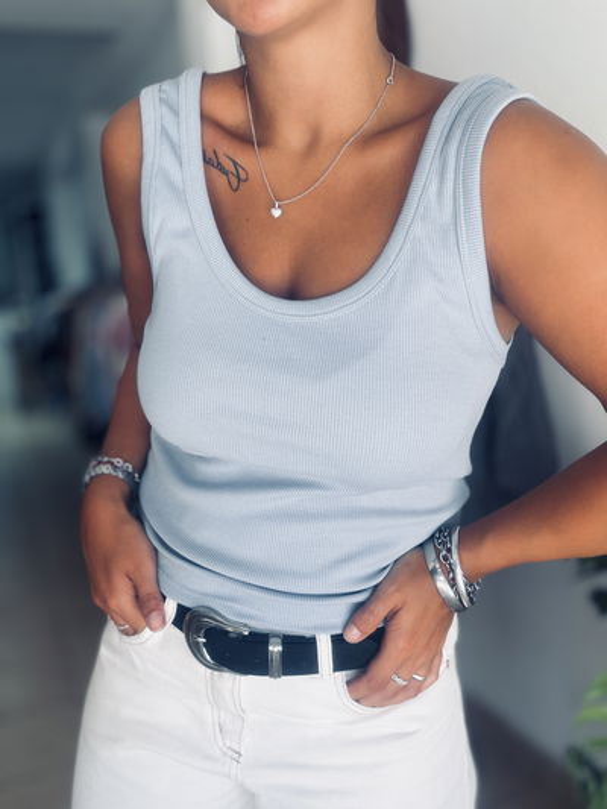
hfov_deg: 46.8
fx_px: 701
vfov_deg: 60.0
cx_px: 304
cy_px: 404
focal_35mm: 30
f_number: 1.9
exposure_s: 1/121
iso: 40
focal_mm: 2.71
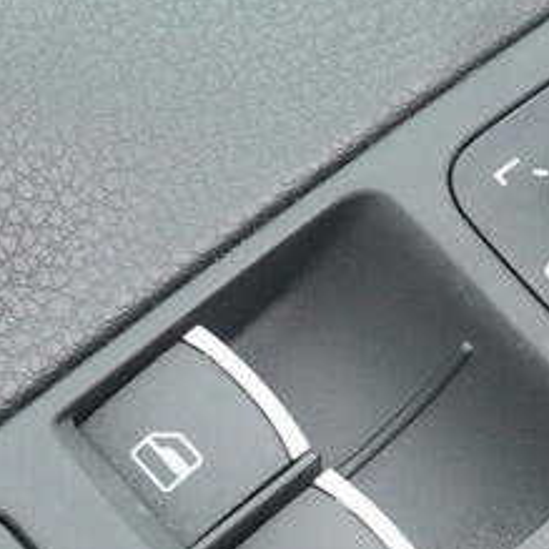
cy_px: 598
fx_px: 2566
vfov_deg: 12.0
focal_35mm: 143
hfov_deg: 12.2
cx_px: 115
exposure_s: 1/160
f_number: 6.3
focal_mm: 24
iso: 2500
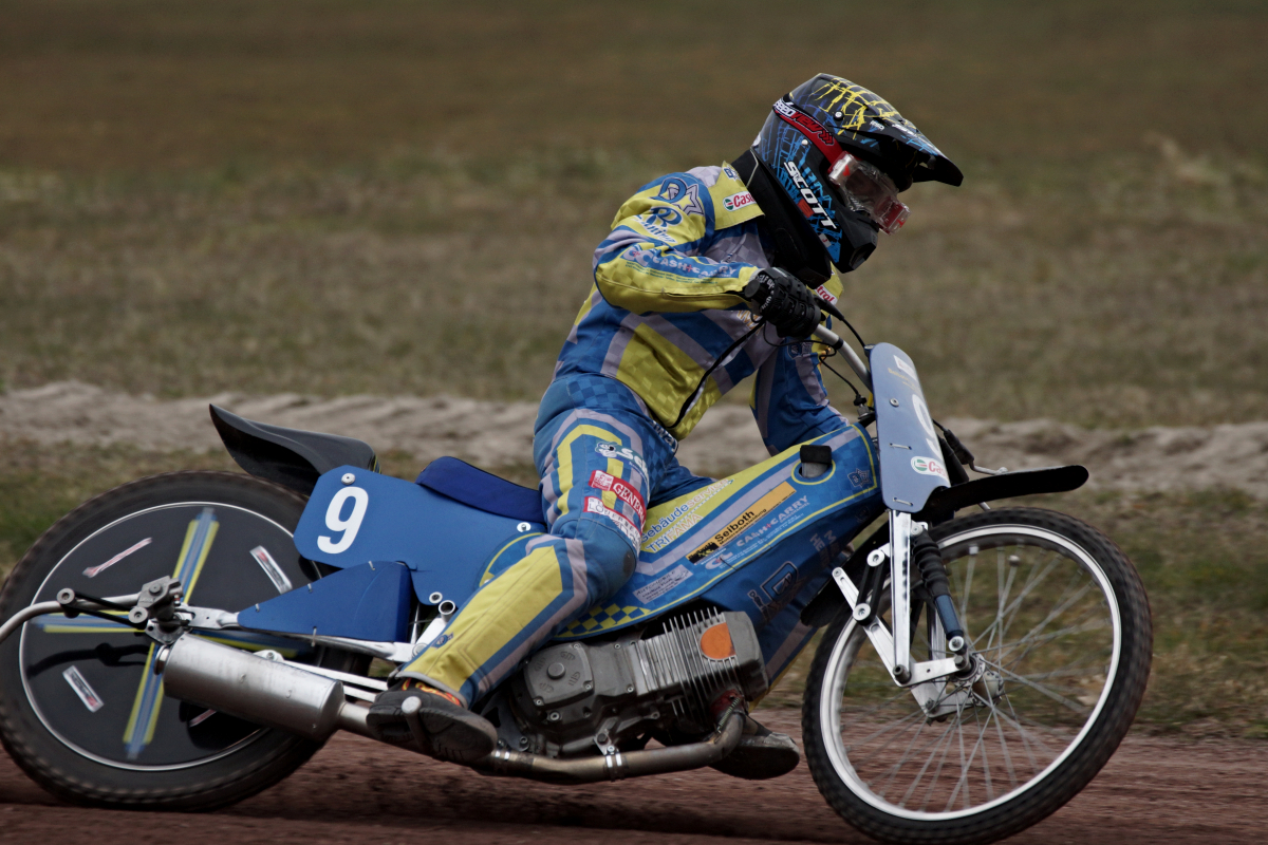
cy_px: 422
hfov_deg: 3.8
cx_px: 634
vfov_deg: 2.5
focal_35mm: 540
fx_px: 19019
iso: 400
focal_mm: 360
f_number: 5.6
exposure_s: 1/1600
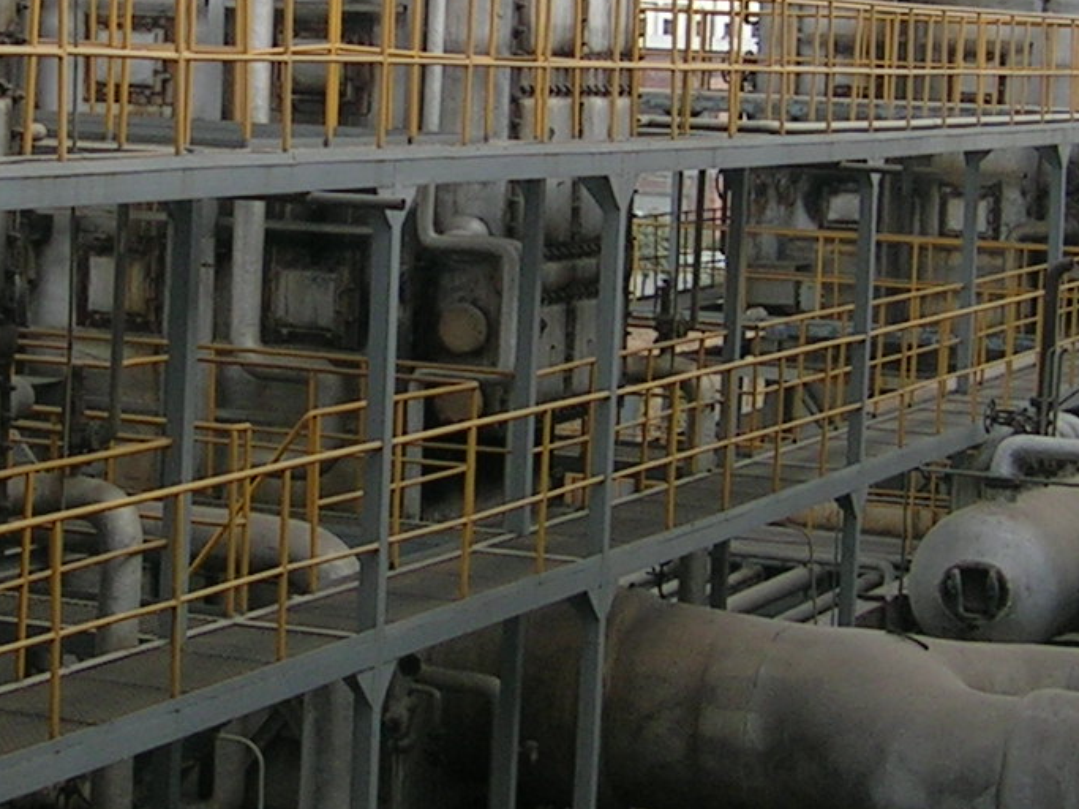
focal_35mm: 105
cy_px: 104
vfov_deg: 14.0
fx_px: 3272
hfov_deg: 18.7
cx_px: 374
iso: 50
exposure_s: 1/162
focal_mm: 5.4
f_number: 4.8
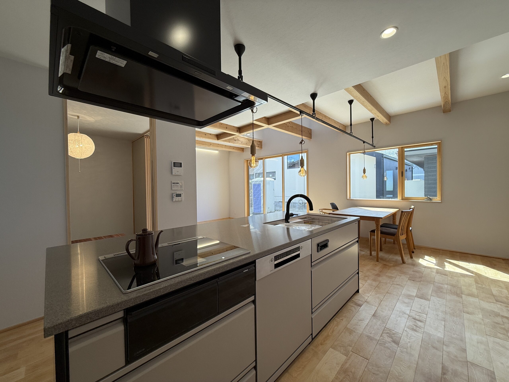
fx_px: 206
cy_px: 191
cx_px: 254
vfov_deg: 85.7
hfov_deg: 102.1
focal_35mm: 14
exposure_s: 1/146
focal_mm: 2.22
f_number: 2.2
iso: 50
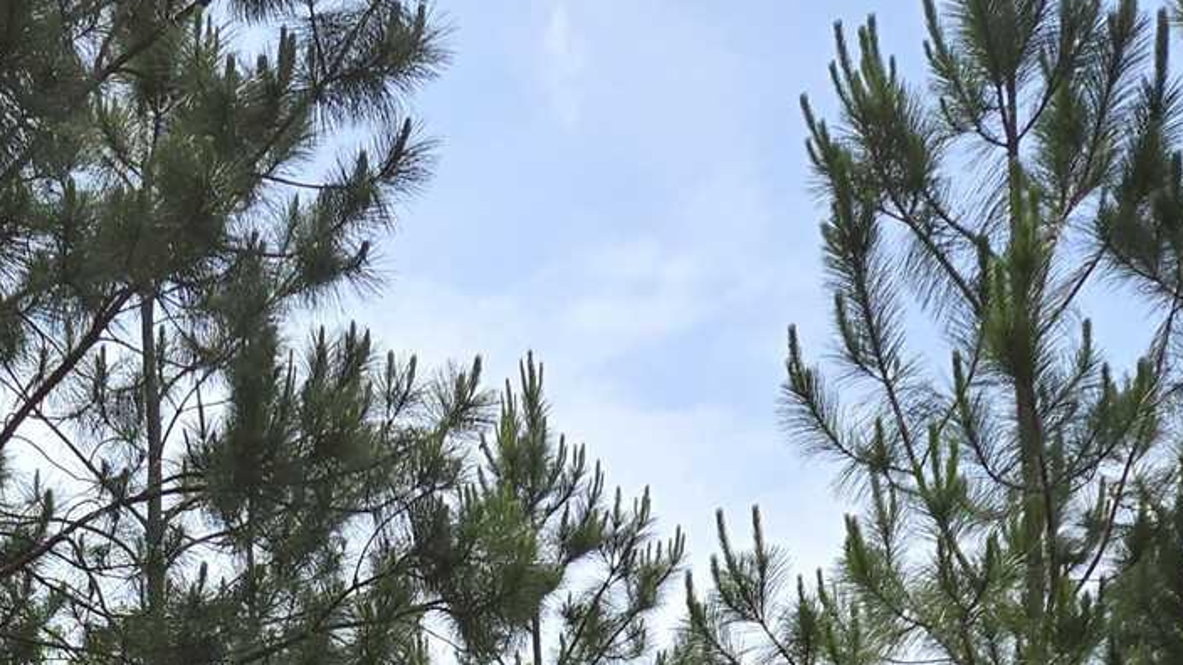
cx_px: 128
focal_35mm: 82
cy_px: 1478
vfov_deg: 12.3
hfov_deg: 25.1
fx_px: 2572
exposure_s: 1/1761
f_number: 1.8
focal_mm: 5.4
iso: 25
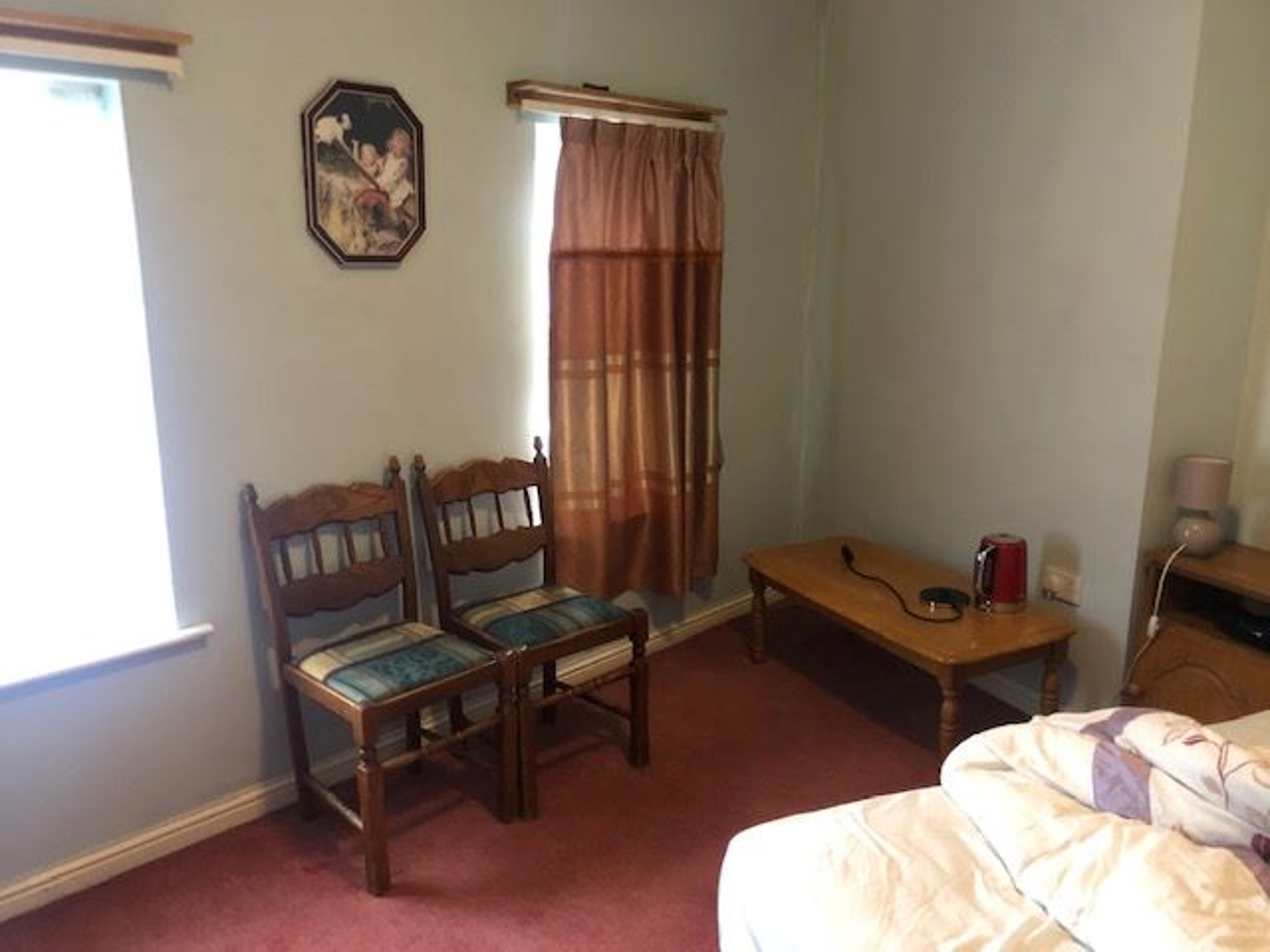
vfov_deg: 49.7
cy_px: 476
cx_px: 635
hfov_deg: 63.4
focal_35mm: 28
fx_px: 1027
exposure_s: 1/4
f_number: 1.8
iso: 100
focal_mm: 3.99
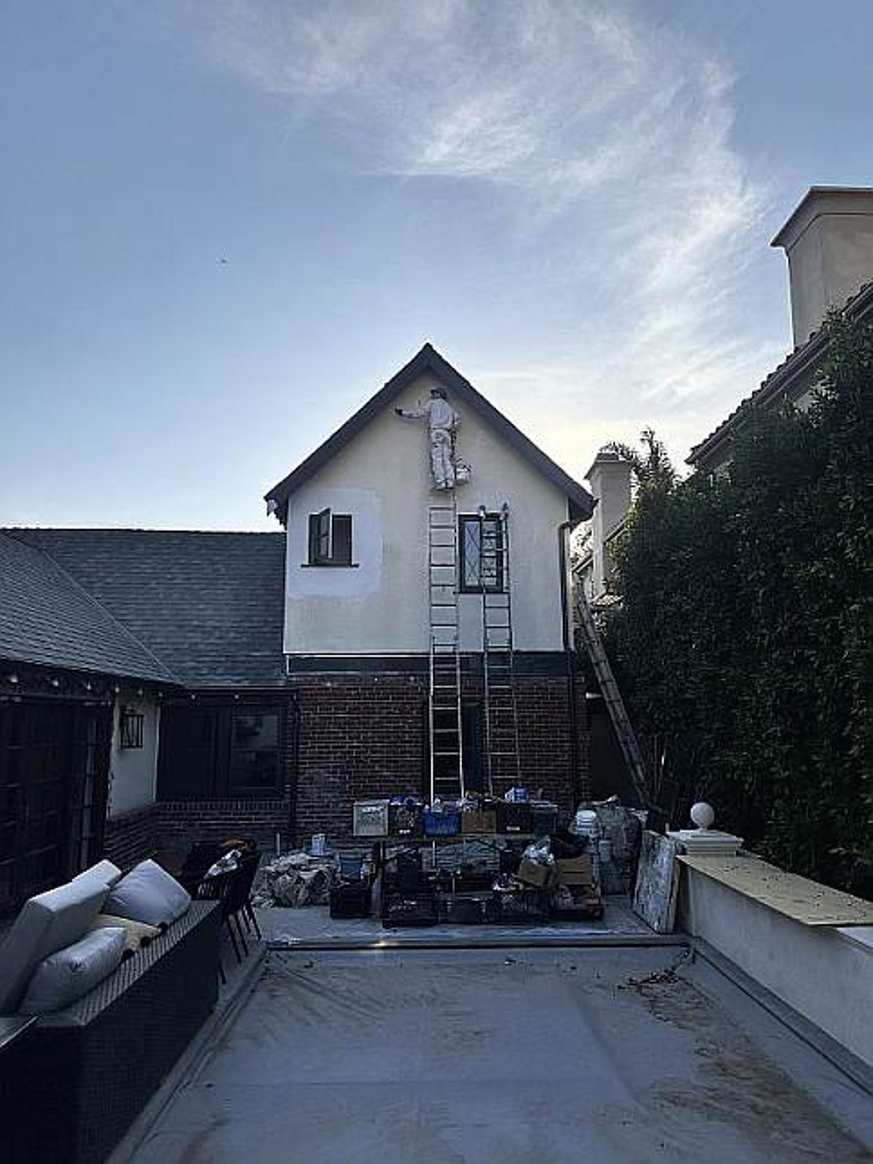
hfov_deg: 56.8
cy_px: 582
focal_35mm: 24
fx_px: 807
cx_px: 436
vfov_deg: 71.6
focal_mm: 6.86
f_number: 1.78
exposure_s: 1/7042
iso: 80
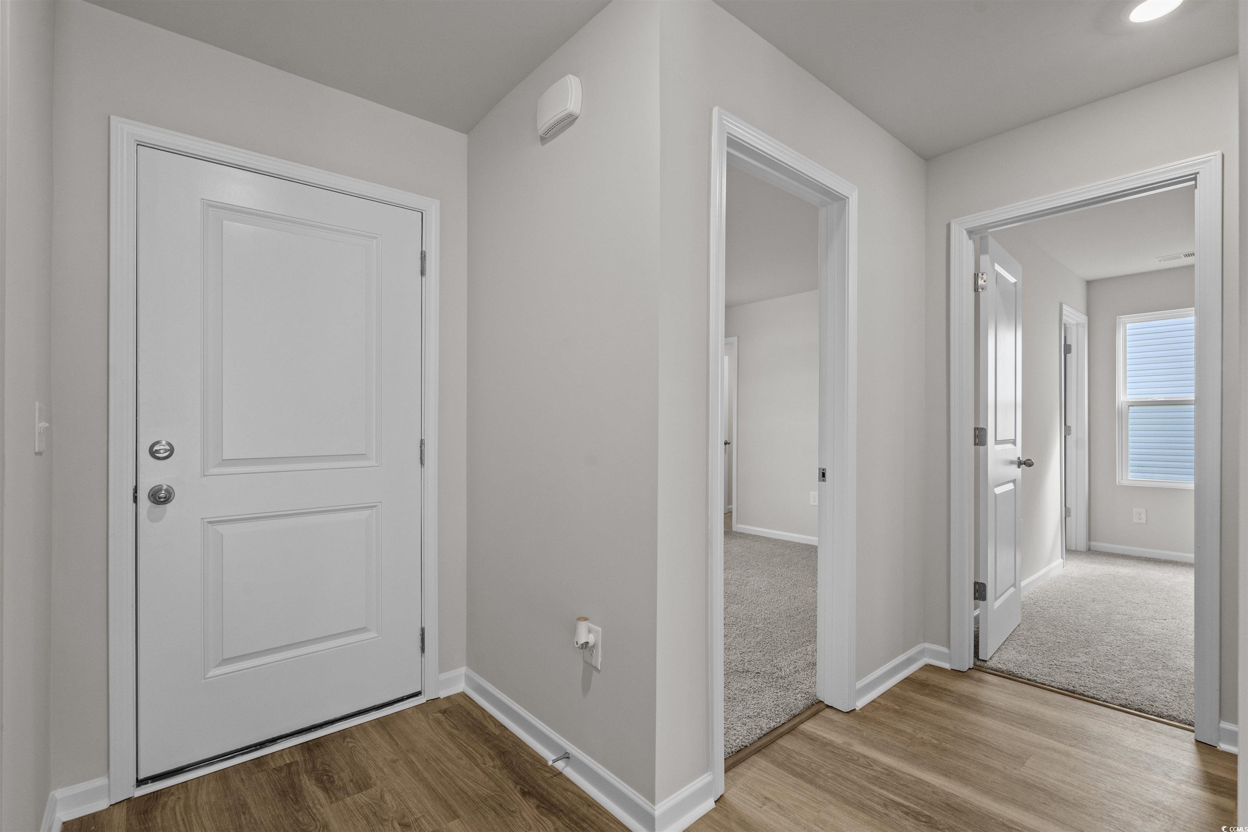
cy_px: 416
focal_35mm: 16
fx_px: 555
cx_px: 624
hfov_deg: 96.7
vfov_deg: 73.7
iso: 800
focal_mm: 16
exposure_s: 1/15
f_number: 8
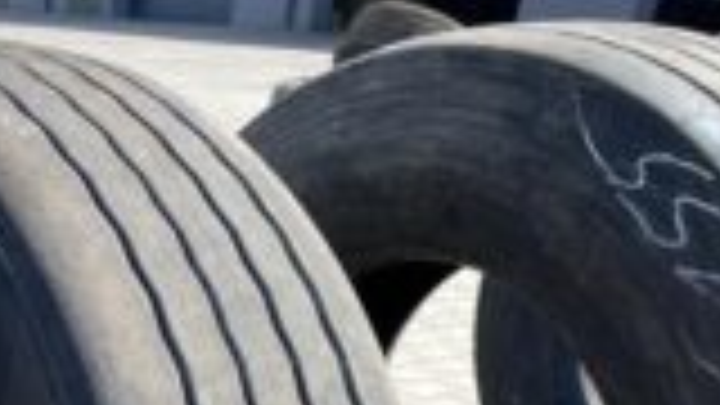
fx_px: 1451
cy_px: 650
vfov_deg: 14.5
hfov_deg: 25.1
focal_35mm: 76
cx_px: -140
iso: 32
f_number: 1.8
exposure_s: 1/833
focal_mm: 4.25
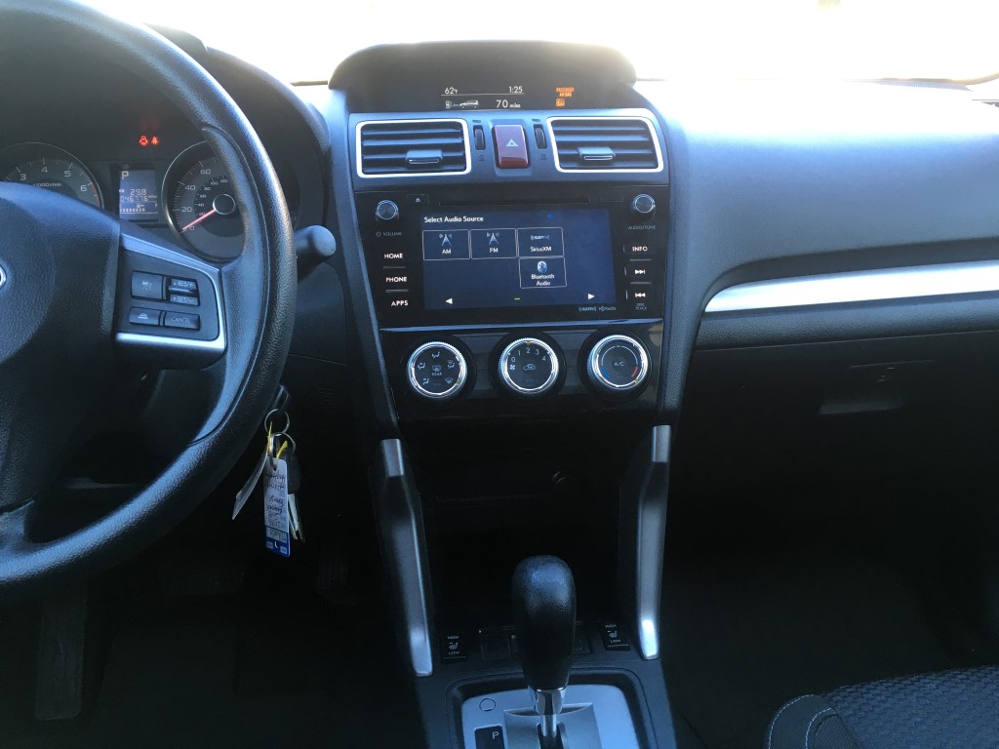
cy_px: 374
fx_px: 837
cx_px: 500
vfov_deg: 48.2
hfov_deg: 61.7
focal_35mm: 29
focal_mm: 4.15
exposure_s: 1/30
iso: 32
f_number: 2.2
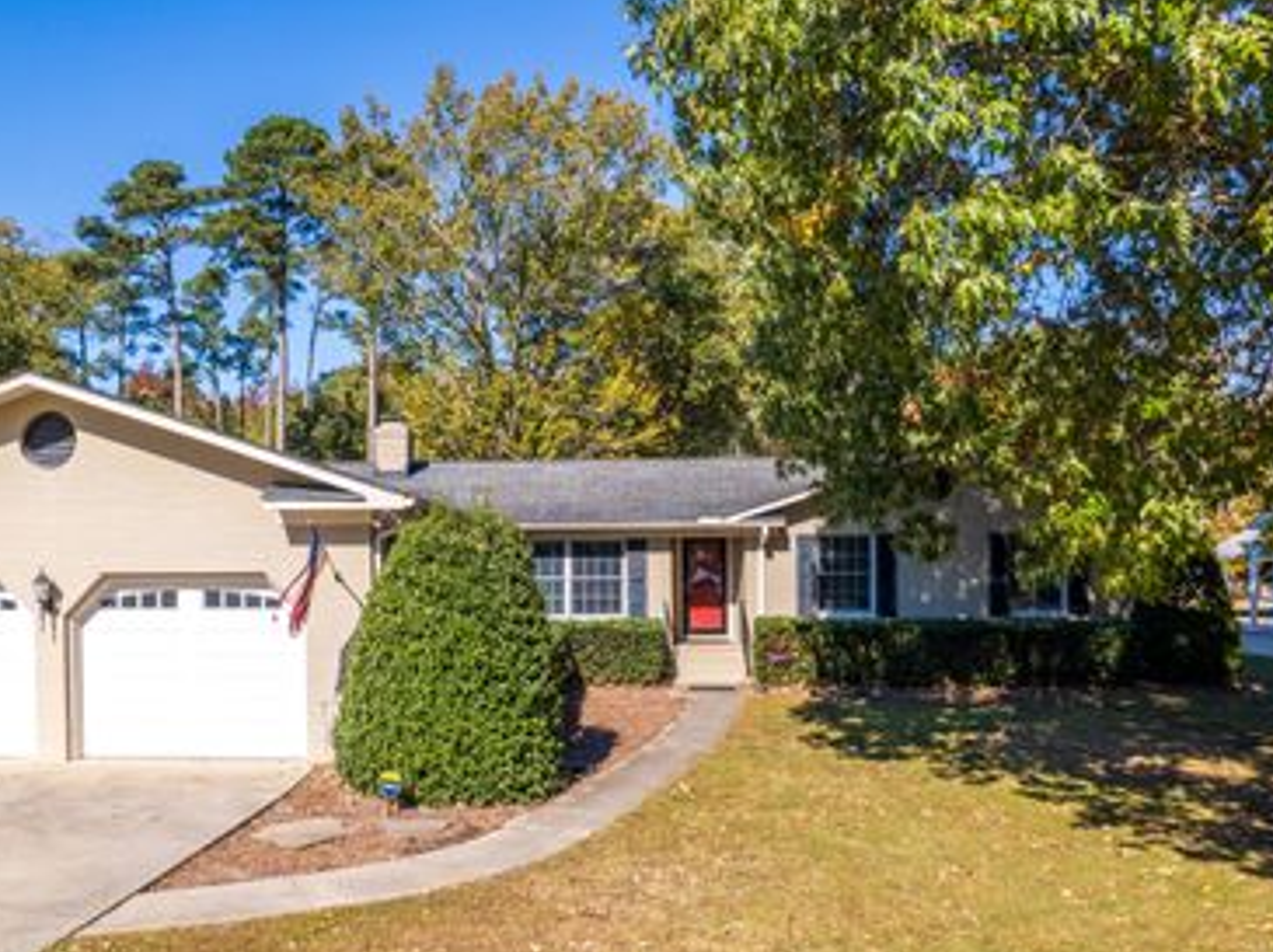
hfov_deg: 61.5
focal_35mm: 29
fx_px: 1065
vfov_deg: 47.9
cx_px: 565
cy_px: 574
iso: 100
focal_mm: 8.38
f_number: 2.8
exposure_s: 1/40
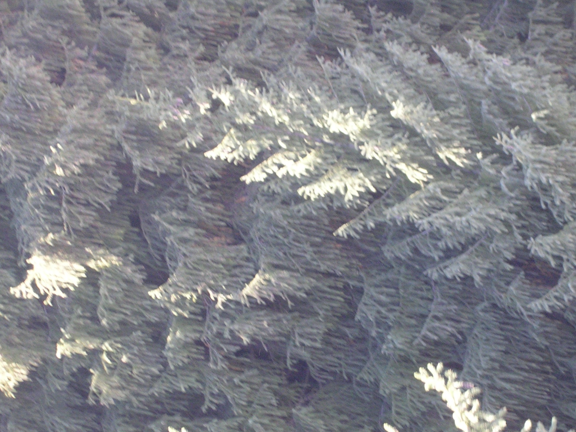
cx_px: 349
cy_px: 257
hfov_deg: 13.4
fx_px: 2446
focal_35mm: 147
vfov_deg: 10.1
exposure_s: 1/29.7
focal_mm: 17.4
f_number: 4.9
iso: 126
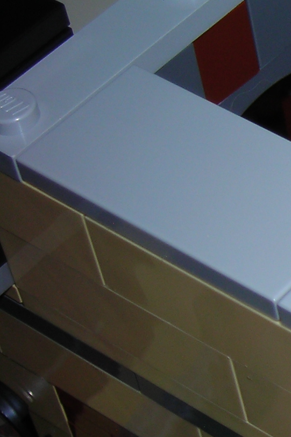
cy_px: 325
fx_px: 1892
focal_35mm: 156
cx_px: 689
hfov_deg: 8.1
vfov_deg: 13.1
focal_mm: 7.8
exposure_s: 1/60.1
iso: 50
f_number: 3.4
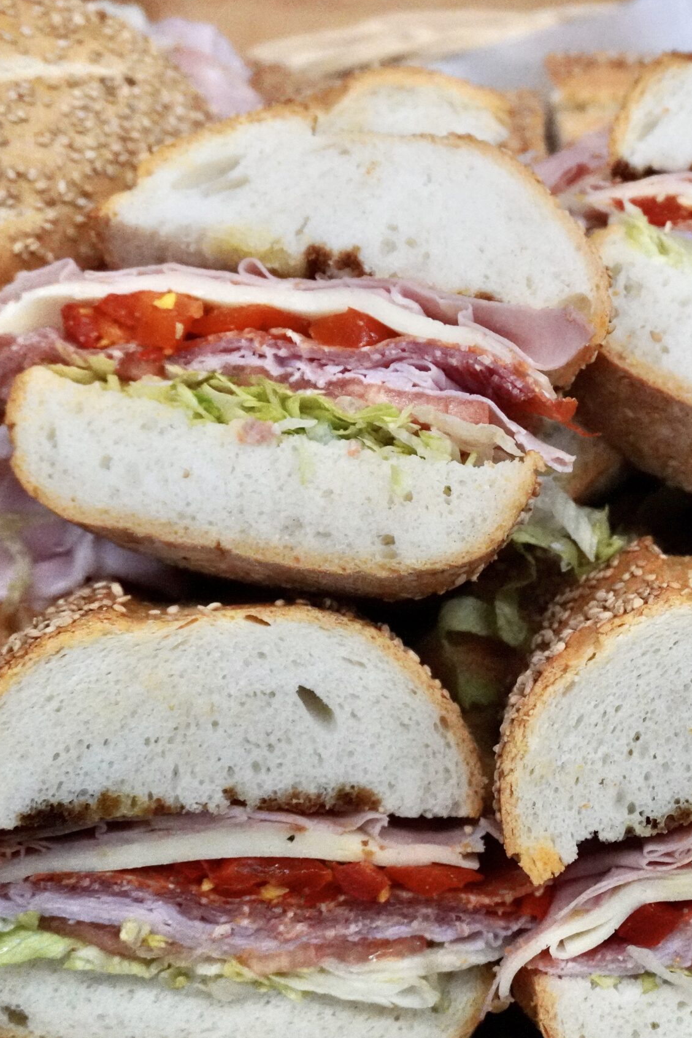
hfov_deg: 23.5
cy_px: 515
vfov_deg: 35.2
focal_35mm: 57
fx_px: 1636
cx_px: 554
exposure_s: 1/1000
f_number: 4.5
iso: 6400
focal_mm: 25
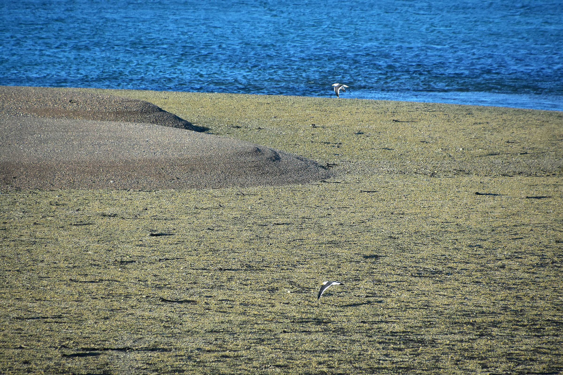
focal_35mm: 450
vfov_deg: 3.1
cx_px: 282
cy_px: 188
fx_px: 7037
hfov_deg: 4.6
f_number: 9
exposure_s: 1/500
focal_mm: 300
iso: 1000
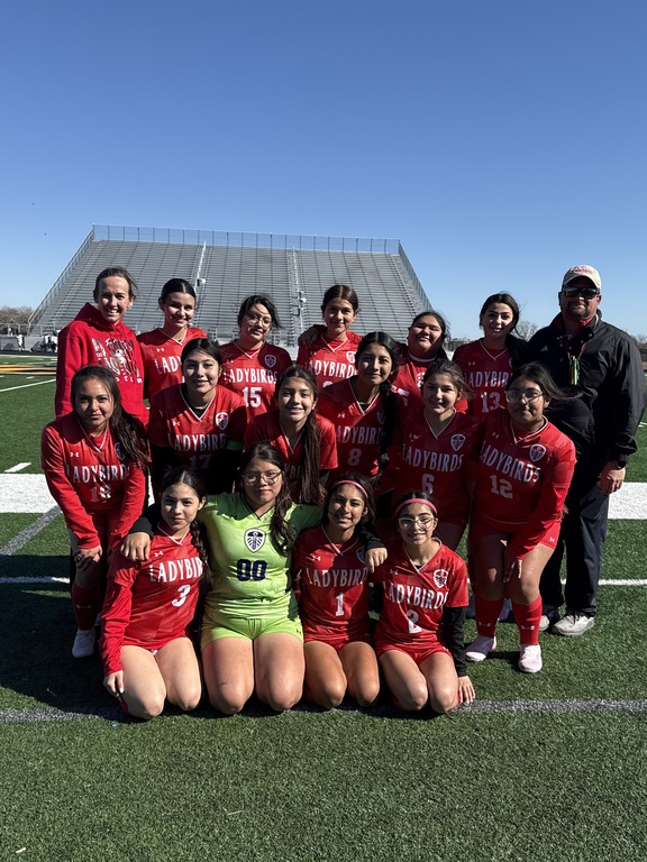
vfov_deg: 56.6
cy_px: 493
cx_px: 332
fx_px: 797
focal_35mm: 32
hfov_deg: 44.2
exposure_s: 1/3584
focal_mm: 6.76
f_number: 1.78
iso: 80
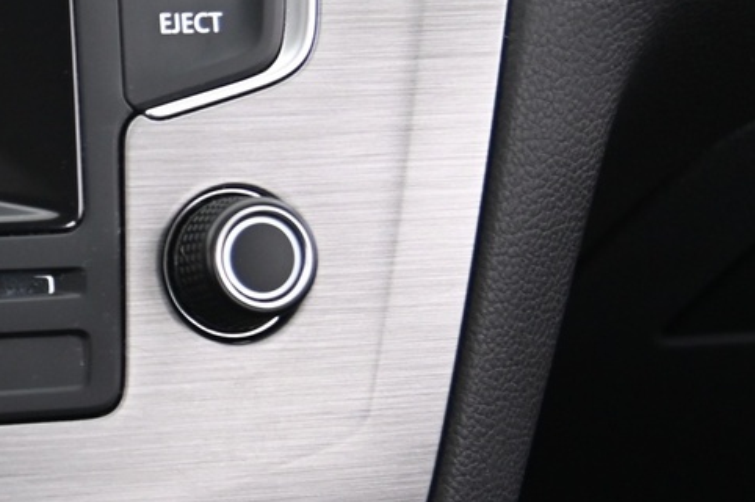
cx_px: -490
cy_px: 455
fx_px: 2471
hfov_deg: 15.5
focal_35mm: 118
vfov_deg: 11.5
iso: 2000
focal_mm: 35
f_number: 4
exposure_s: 1/13
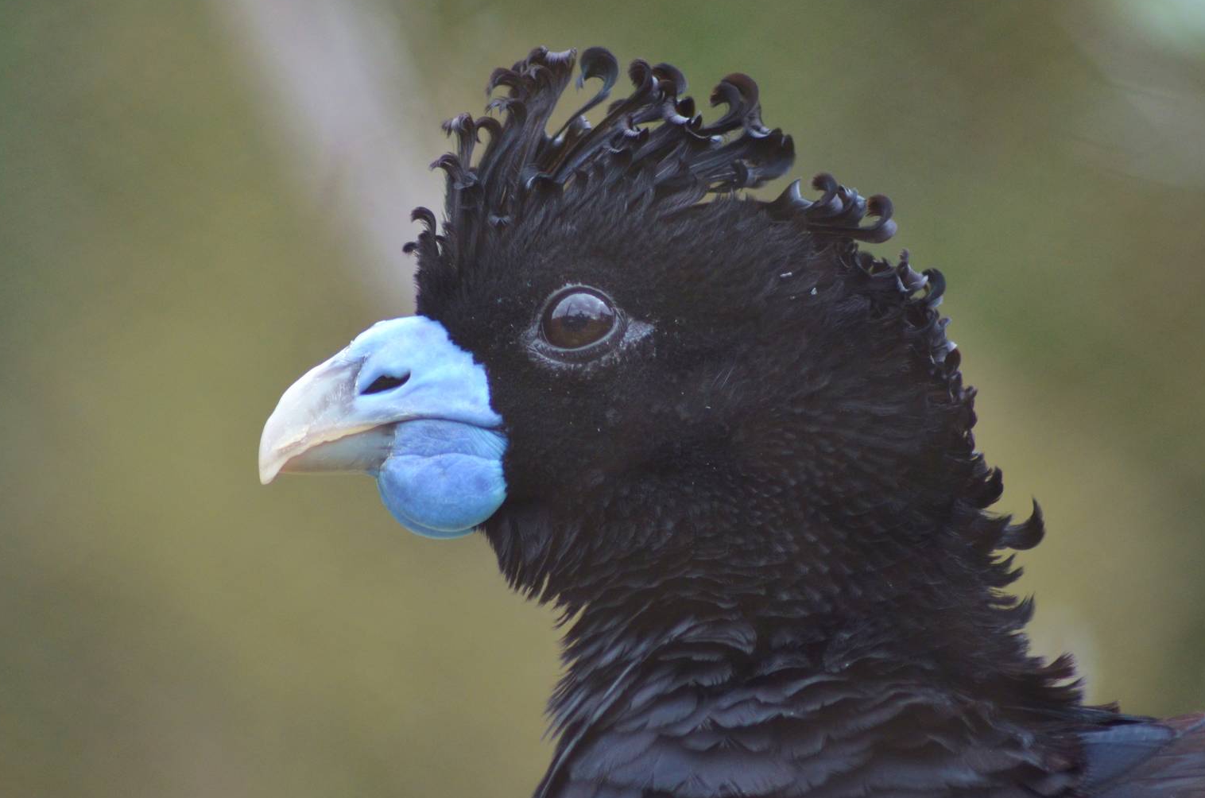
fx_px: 15866
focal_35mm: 475
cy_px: 397
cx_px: 629
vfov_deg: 2.9
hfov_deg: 4.3
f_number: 5.6
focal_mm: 300
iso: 900
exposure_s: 1/500
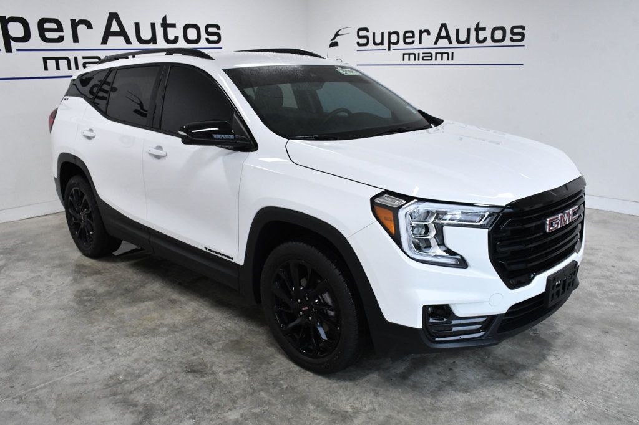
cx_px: 320
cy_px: 212
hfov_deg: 57.2
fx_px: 586
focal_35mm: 33
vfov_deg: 39.9
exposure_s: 1/320
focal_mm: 22
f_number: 9
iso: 2500
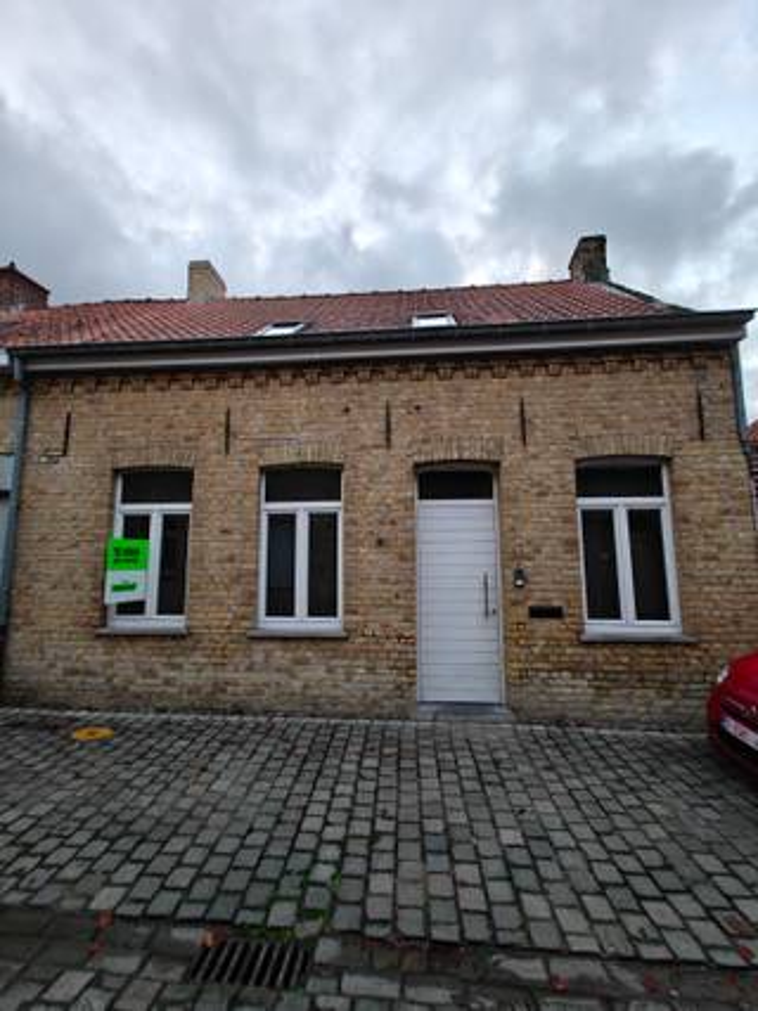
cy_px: 506
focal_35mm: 14
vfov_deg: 102.1
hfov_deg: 85.6
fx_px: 409
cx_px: 379
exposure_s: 1/50
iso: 100
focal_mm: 2.62
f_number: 2.2
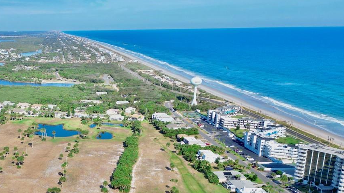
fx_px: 447
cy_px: 166
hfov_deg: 39.8
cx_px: 53
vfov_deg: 23.9
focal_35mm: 49
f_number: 1.7
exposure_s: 1/3200
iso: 110
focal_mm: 6.72
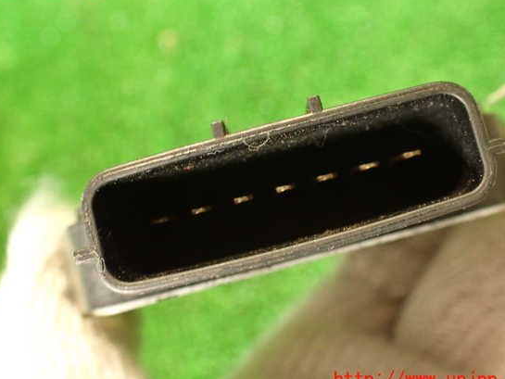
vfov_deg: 43.0
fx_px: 482
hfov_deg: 55.3
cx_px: 265
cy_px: 183
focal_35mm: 33
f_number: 2.3
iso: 640
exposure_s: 1/30
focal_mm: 5.4
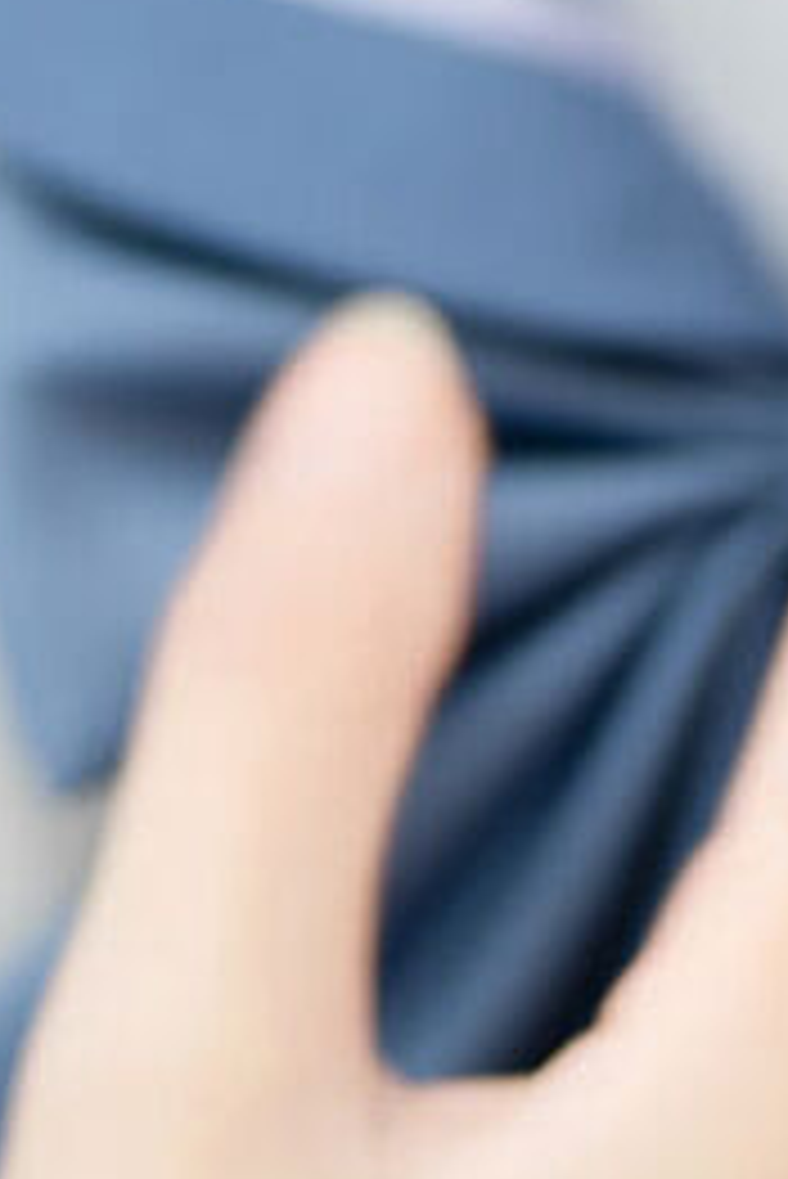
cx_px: -293
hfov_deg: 2.7
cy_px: -2212
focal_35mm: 511
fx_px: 16754
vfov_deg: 3.9
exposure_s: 1/320
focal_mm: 85
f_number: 1.2
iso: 100
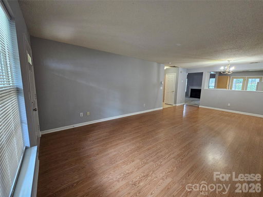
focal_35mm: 13
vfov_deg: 89.9
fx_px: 99
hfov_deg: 106.2
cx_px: 132
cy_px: 98
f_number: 2.2
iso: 400
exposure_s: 1/30
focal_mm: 2.2
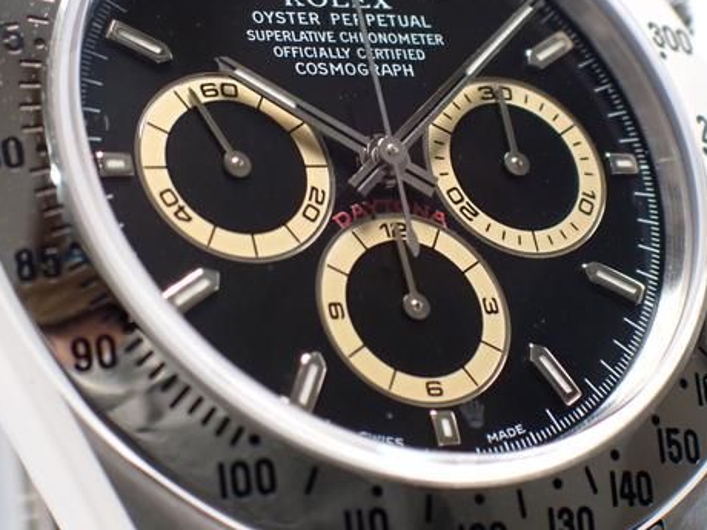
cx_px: 377
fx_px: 2839
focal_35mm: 139
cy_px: 163
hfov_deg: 14.2
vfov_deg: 10.7
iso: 250
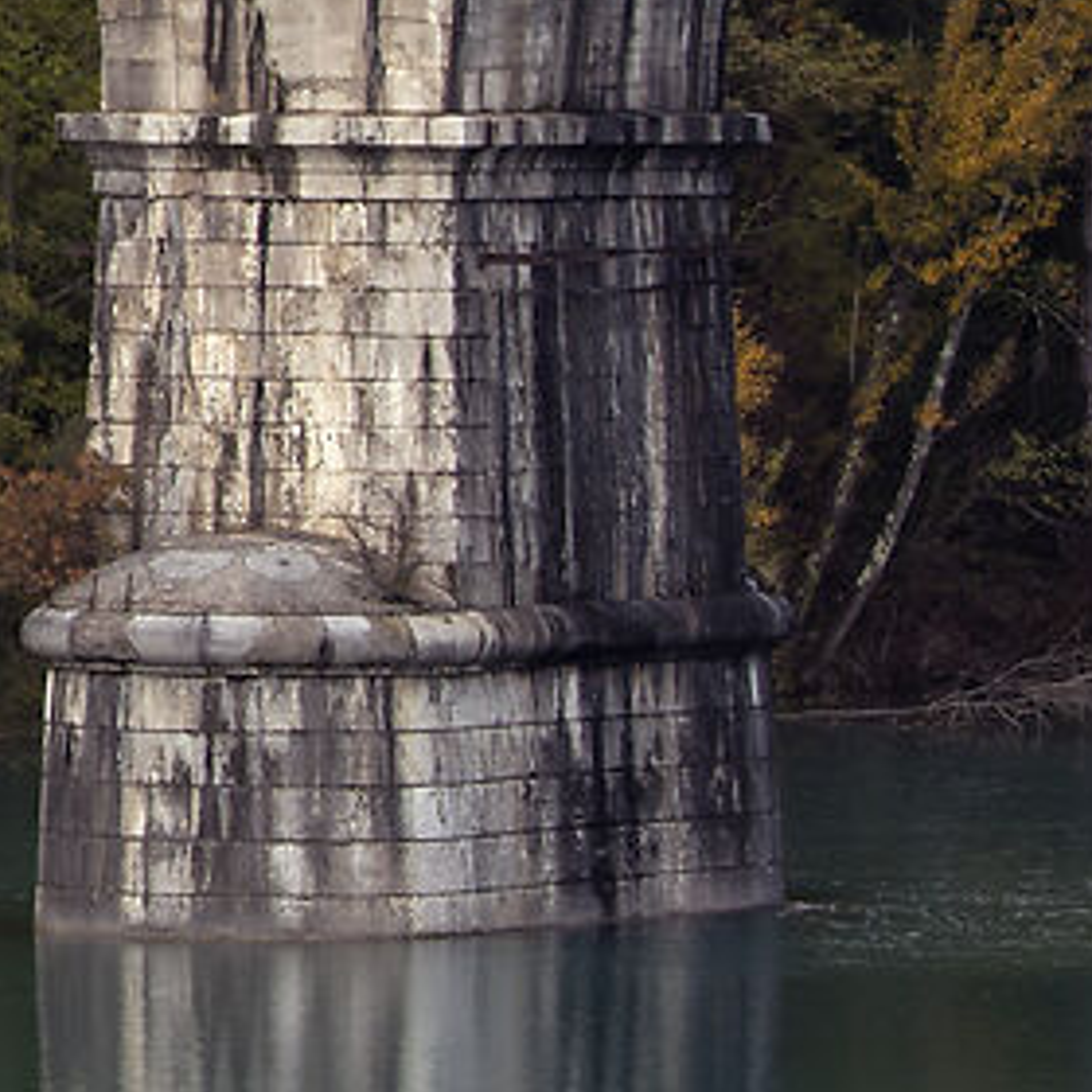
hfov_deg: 3.4
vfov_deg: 3.4
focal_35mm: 509
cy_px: -398
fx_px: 18166
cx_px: -1474
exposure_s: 1/50
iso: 64
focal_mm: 70
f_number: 11
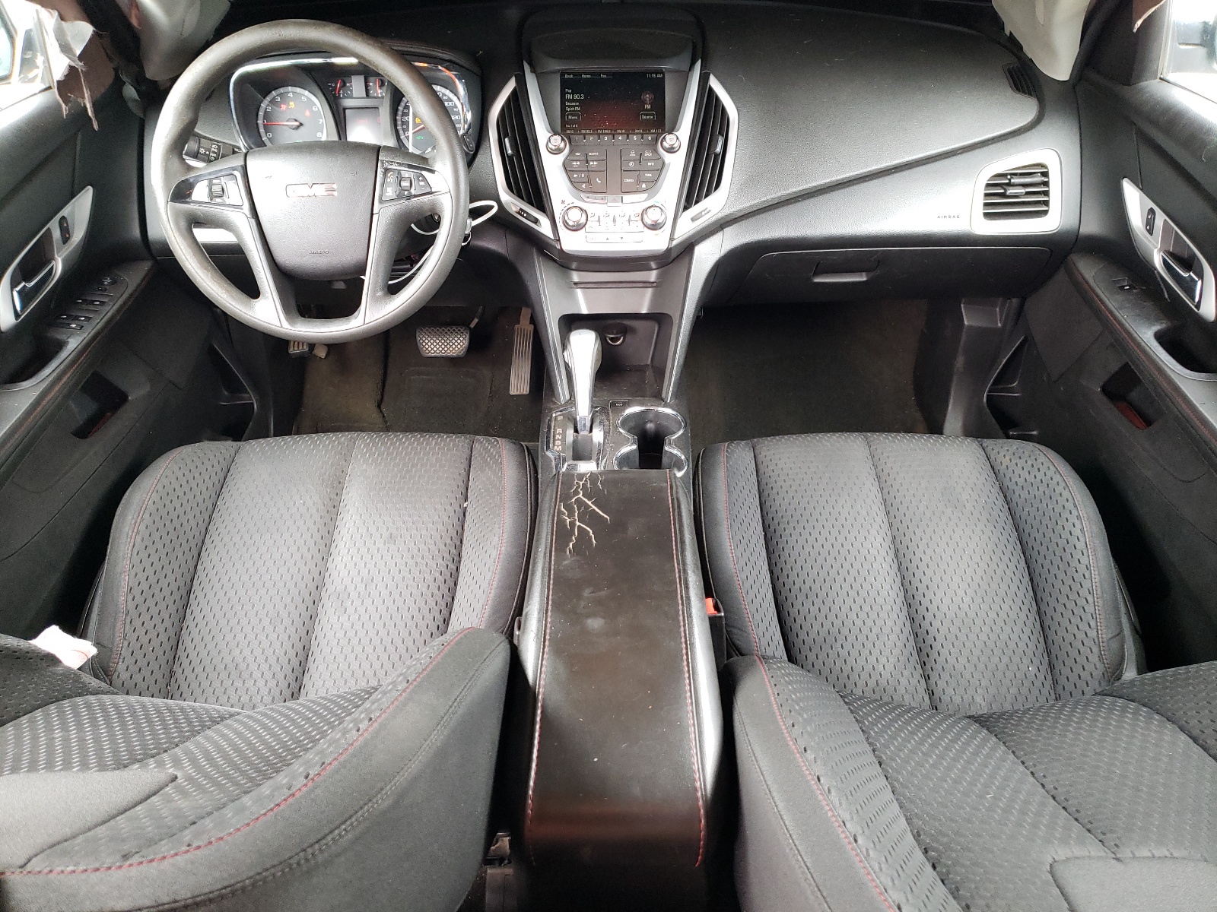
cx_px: 608
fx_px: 914
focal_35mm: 26
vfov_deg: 53.1
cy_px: 456
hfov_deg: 67.3
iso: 173
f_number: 1.5
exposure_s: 1/60.2
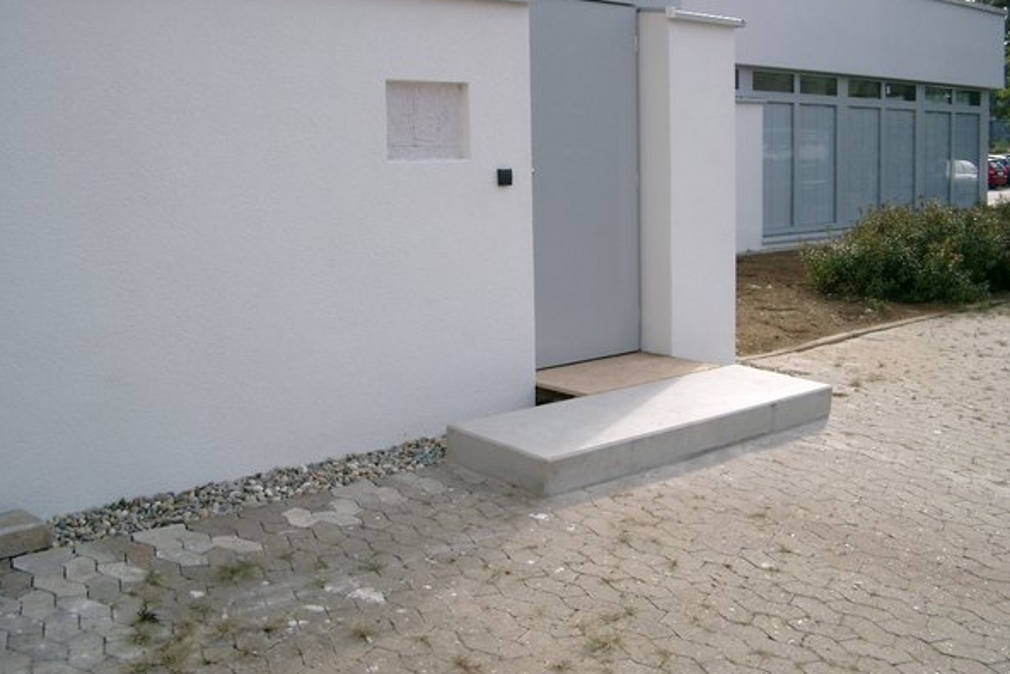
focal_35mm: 39
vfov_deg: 34.2
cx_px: 508
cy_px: 304
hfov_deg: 49.5
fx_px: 1094
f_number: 5
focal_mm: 7.6
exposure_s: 1/400
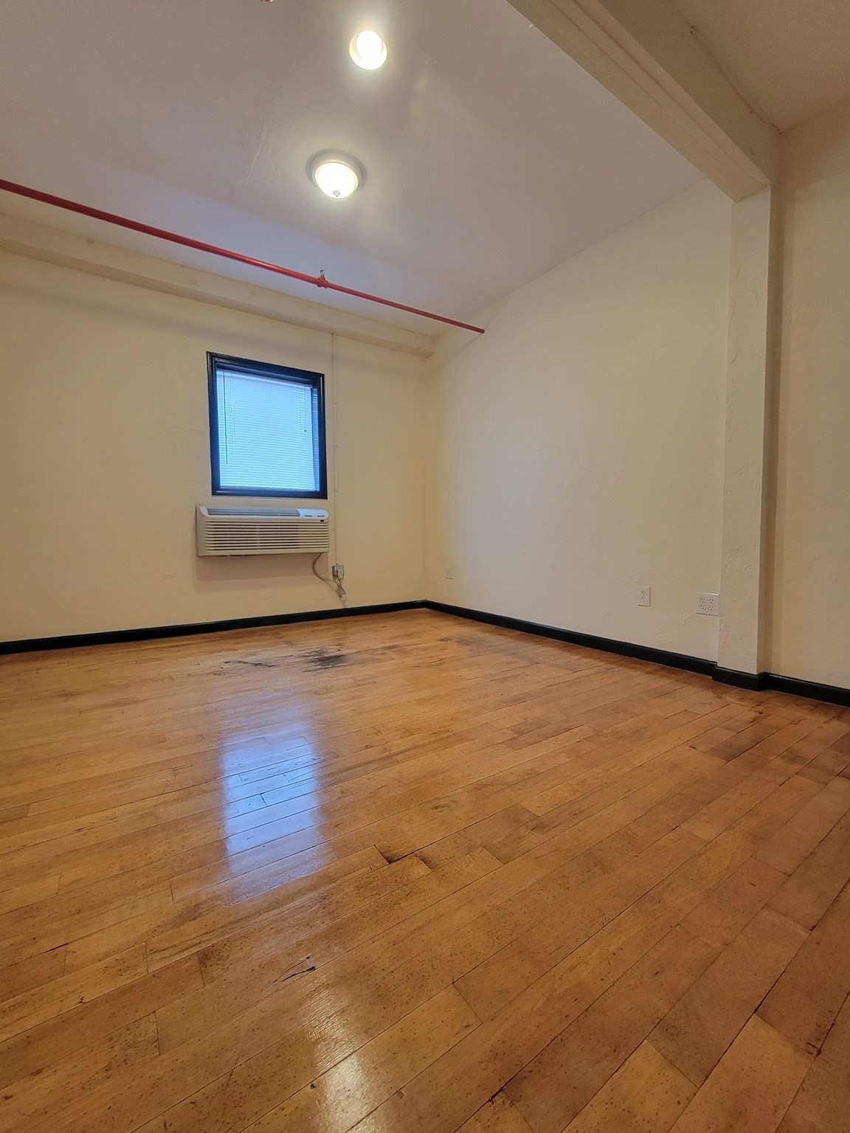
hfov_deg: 89.9
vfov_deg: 106.2
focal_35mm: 13
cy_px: 566
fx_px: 426
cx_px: 425
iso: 250
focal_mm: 2.2
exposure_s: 1/60
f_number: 2.2
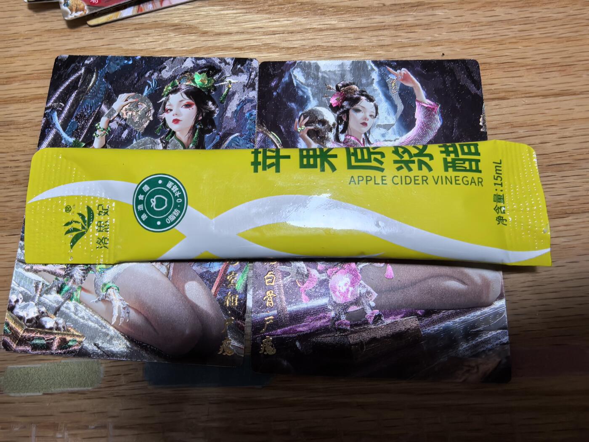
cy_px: 221
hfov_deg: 65.3
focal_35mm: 27
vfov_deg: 51.4
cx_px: 294
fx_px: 459
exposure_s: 1/60
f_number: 2.2
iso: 200
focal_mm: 1.95
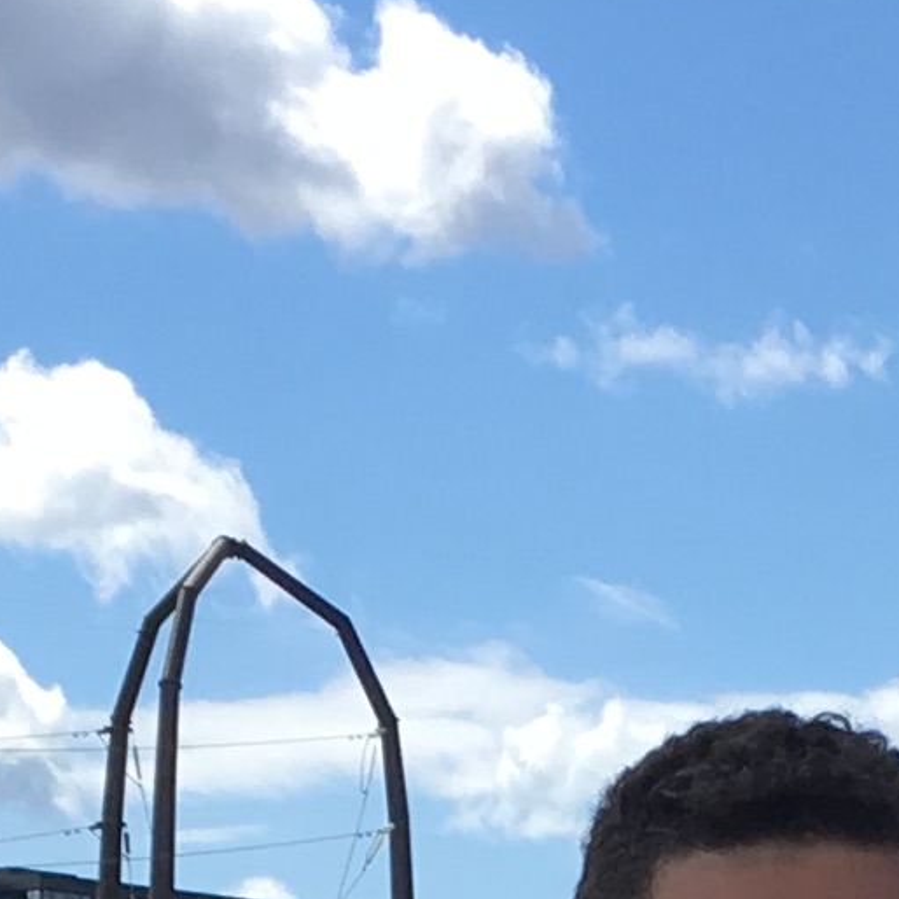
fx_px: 5906
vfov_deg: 7.7
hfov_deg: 8.6
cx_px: 939
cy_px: 2620
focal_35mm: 201
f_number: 2.2
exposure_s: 1/1241
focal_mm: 4.15
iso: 25
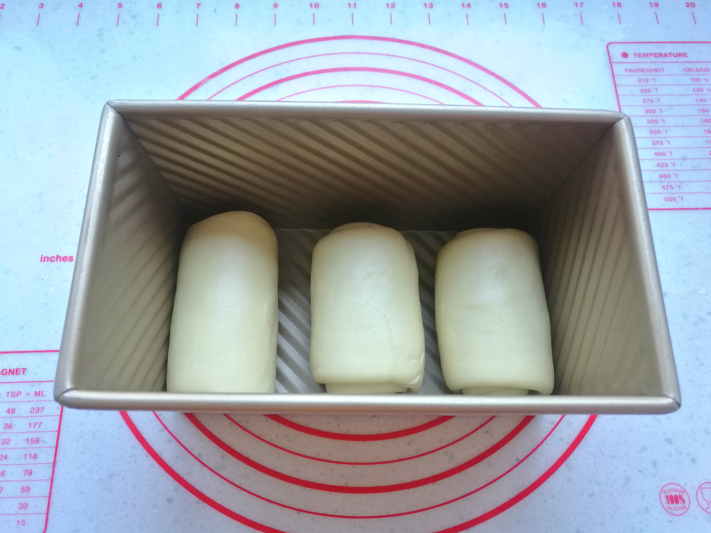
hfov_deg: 65.3
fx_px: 555
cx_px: 356
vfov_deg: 51.4
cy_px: 266
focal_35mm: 27
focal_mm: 4.04
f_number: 2
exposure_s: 1/30
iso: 125
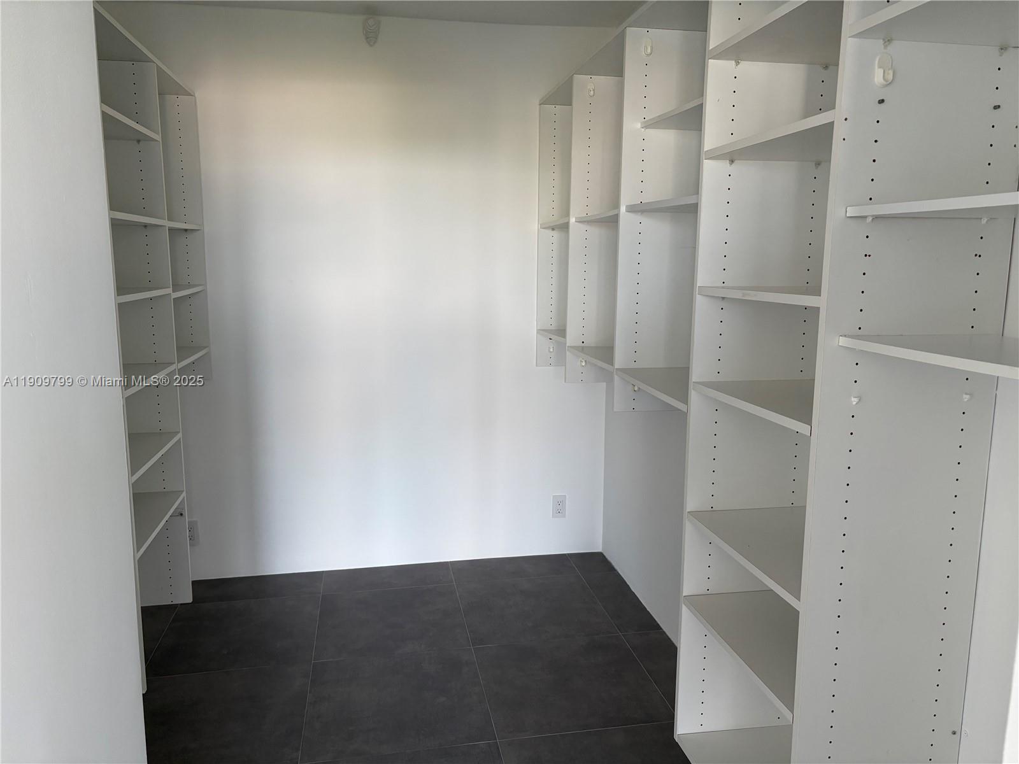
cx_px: 510
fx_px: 765
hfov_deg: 67.3
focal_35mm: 26
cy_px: 382
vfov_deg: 53.1
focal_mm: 5.96
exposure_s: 1/63
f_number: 1.6
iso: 125
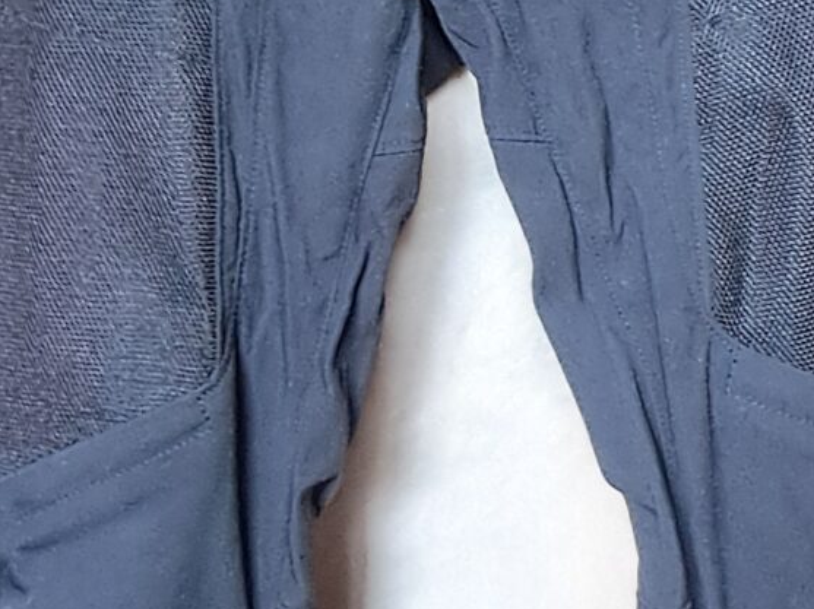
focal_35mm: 23
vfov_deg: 58.6
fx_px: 540
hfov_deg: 73.2
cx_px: 488
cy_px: 261
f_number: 2.2
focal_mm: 1.64
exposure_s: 1/24
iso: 400
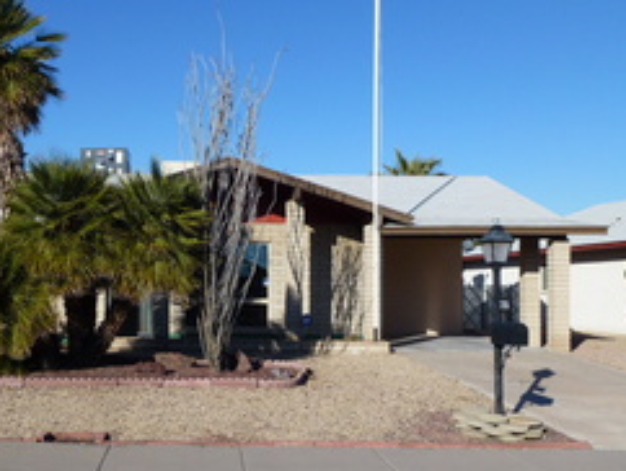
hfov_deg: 45.7
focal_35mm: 40
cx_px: 186
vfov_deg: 35.9
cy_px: 274
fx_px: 724
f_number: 4
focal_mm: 5
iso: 100
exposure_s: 1/1000
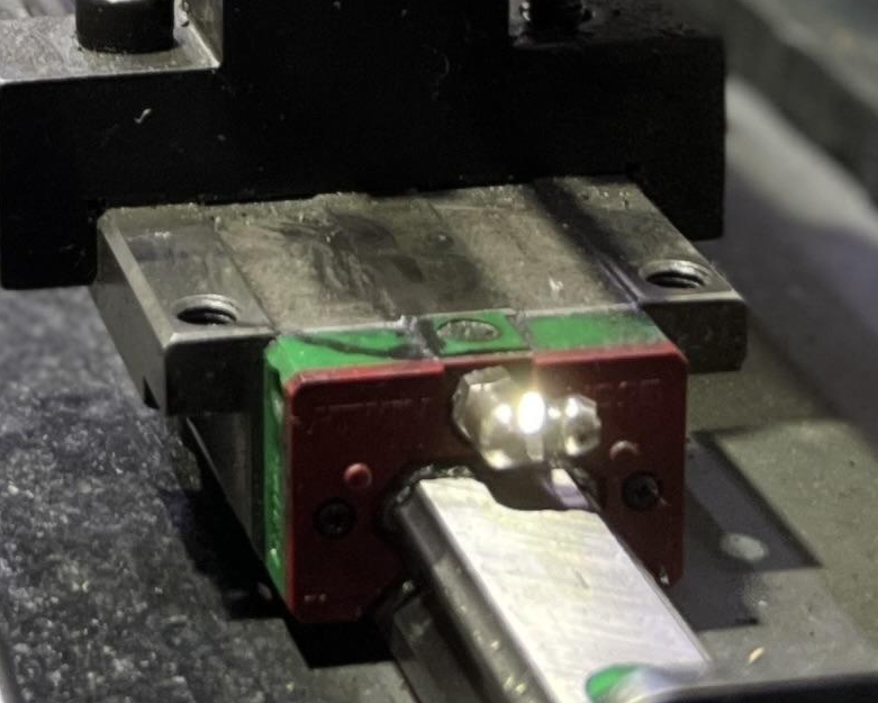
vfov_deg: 11.3
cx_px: -74
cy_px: -376
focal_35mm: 131
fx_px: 3405
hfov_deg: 14.4
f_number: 1.5
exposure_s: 1/50
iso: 100
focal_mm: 5.7
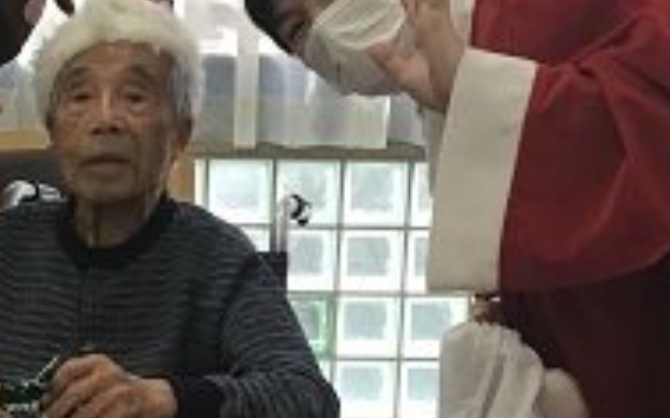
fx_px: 1588
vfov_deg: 14.8
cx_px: 110
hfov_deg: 23.4
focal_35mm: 87
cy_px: 381
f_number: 2.4
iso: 25
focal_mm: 3.3
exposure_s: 1/40
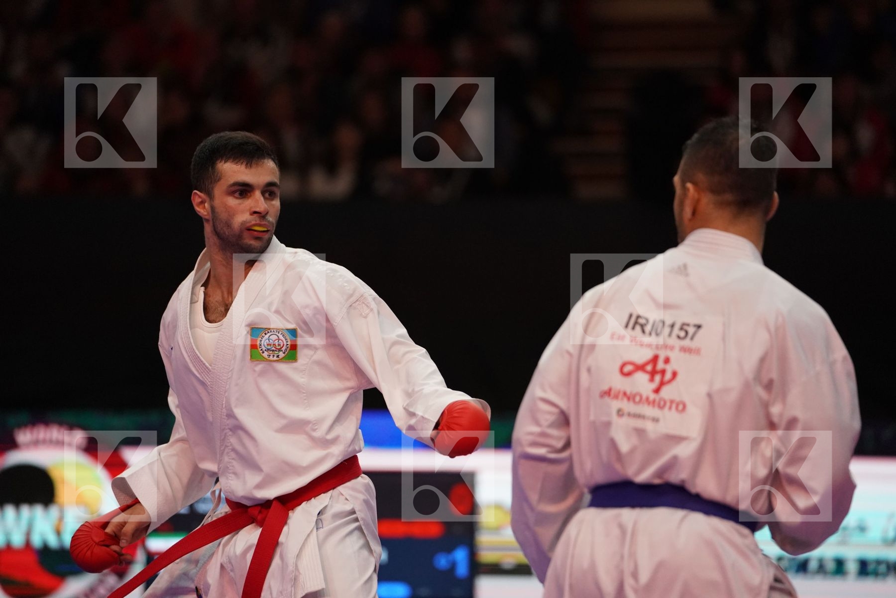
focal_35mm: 194
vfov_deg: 7.1
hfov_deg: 10.6
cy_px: 299
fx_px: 4828
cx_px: 448
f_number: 2.8
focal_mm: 194
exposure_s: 1/1000
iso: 5000
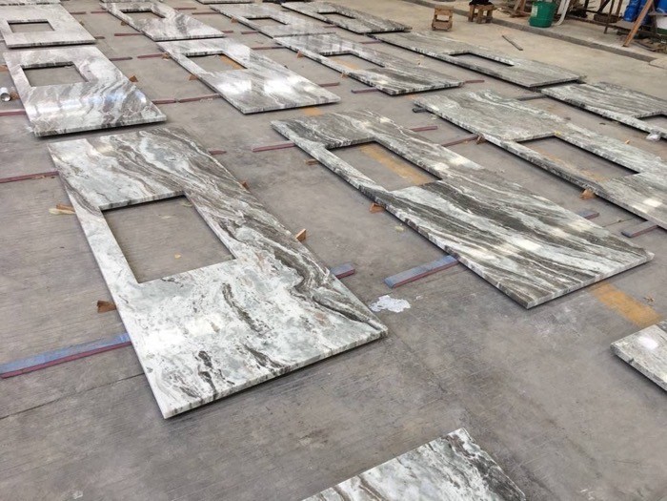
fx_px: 559
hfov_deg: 61.7
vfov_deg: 48.2
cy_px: 250
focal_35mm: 29
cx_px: 334
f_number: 2.2
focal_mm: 4.15
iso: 25
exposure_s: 1/50
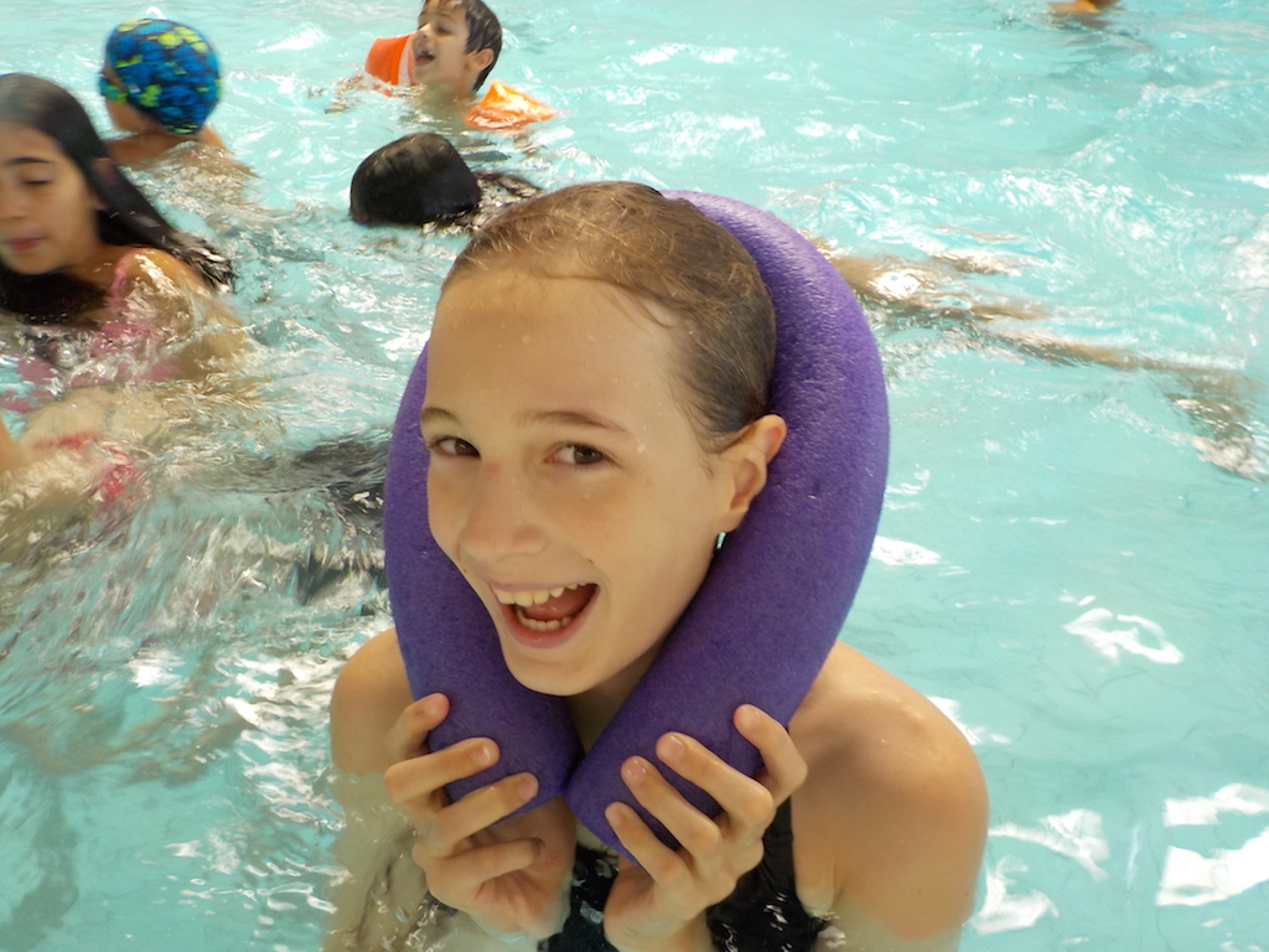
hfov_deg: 60.0
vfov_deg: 46.8
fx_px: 1100
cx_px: 634
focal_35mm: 30
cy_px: 476
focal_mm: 4.1
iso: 125
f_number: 3.3
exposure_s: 1/40
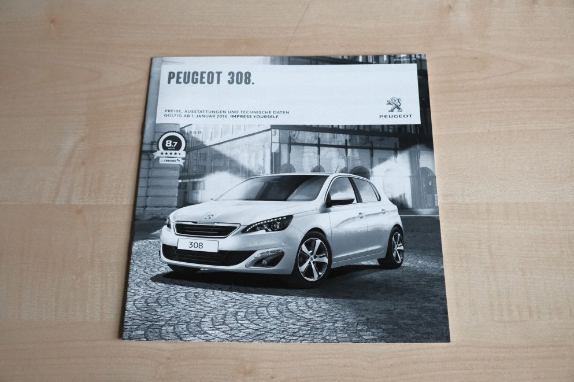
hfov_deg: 53.2
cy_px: 191
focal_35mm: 36
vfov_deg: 36.8
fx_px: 573
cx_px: 287
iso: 6400
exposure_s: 1/800
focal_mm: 24.3
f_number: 4
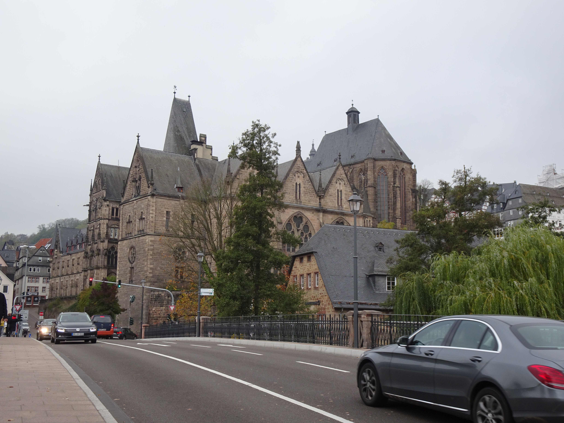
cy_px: 212
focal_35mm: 40
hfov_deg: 46.8
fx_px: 652
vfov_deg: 36.0
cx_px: 282
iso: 80
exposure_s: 1/250
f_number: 4
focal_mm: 6.8
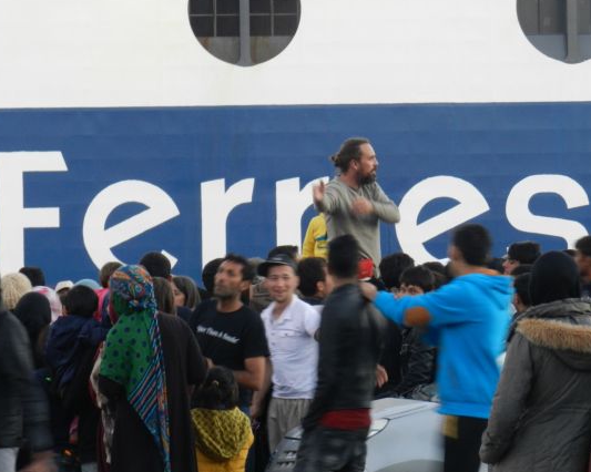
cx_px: 305
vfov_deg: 9.1
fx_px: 2972
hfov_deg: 11.4
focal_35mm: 170
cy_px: 258
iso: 400
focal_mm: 25.7
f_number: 5.1
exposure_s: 1/15
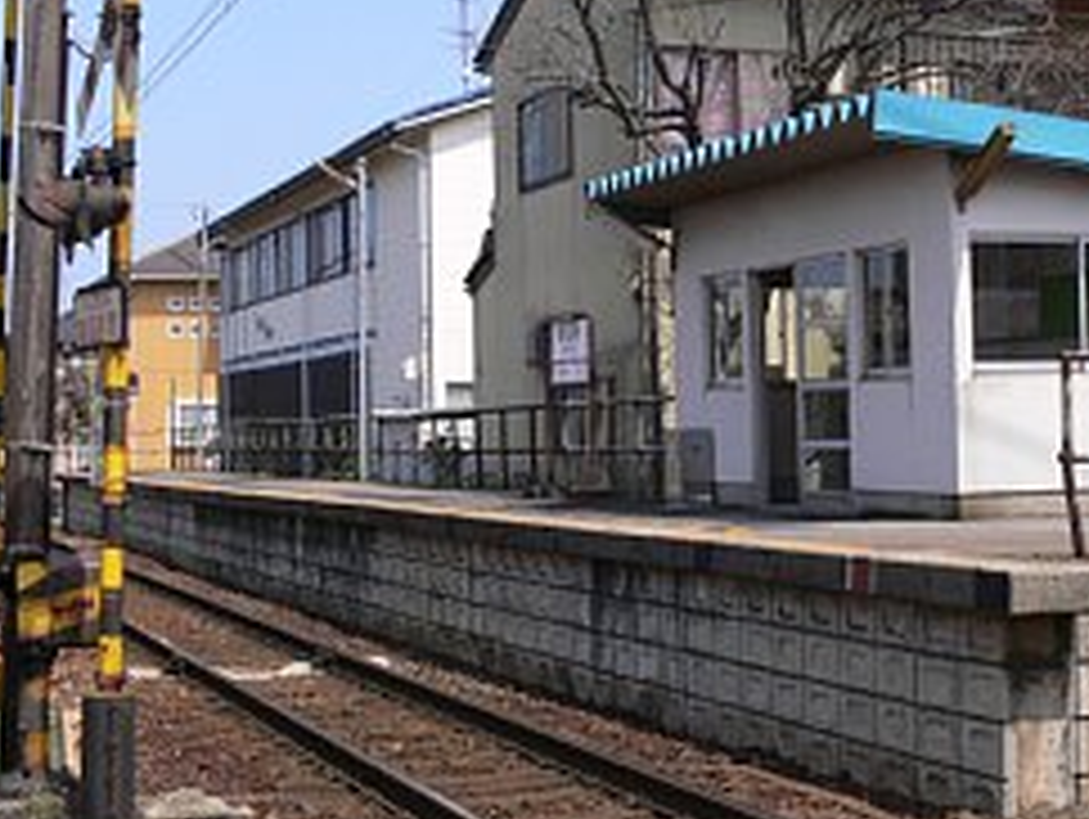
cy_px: 400
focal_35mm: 66
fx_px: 2078
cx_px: 616
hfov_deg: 29.3
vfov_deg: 22.3
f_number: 5.6
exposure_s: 1/320
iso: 80
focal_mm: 8.5
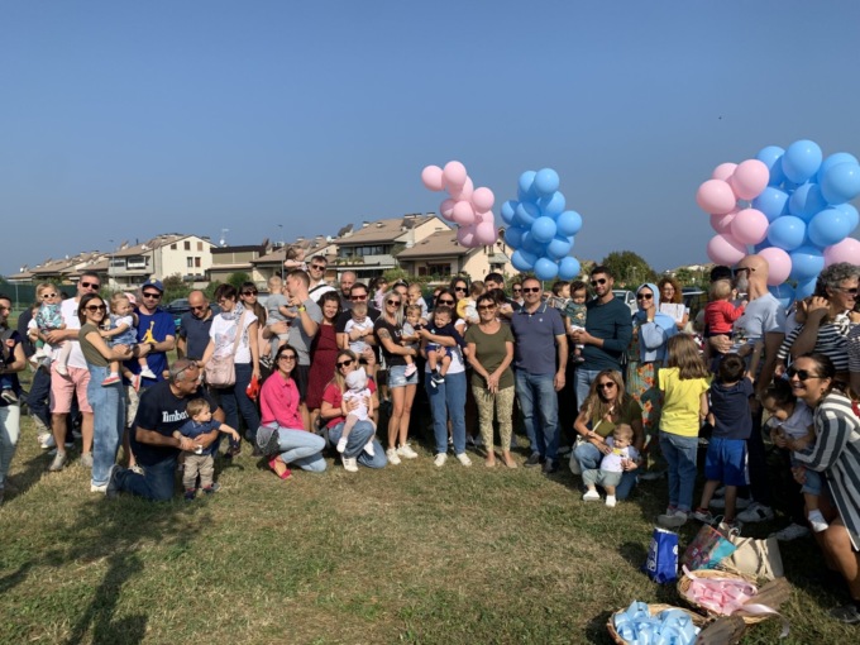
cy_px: 322
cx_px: 430
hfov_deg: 67.3
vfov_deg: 53.1
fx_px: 646
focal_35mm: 26
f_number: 1.8
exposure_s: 1/2755
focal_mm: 4.25
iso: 25
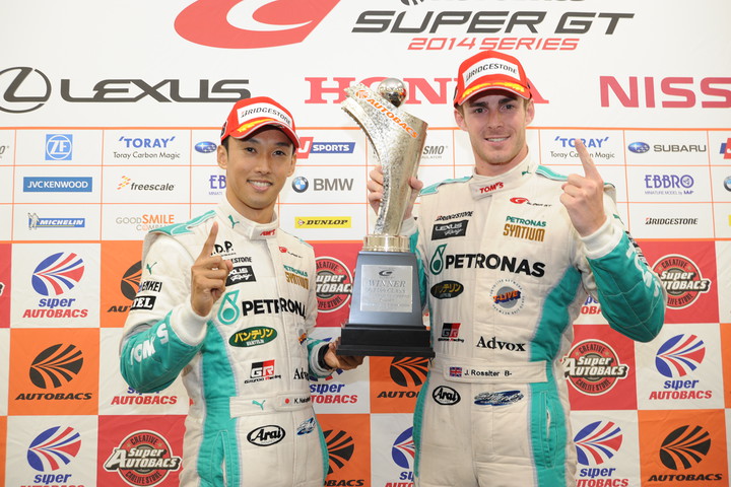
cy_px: 244
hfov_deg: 54.4
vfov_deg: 37.9
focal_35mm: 35
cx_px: 366
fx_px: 711
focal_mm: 35
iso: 1600
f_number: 8
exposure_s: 1/60
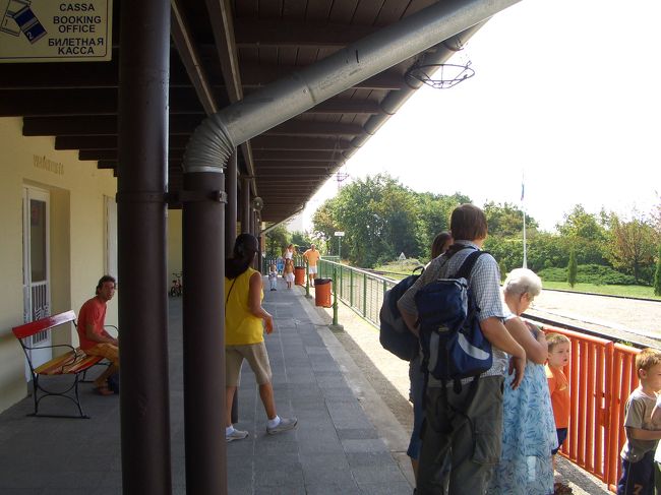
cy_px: 248
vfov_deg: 40.7
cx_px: 330
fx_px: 668
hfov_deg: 52.6
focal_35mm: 35
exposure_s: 1/125
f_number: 4.3
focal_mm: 5.8
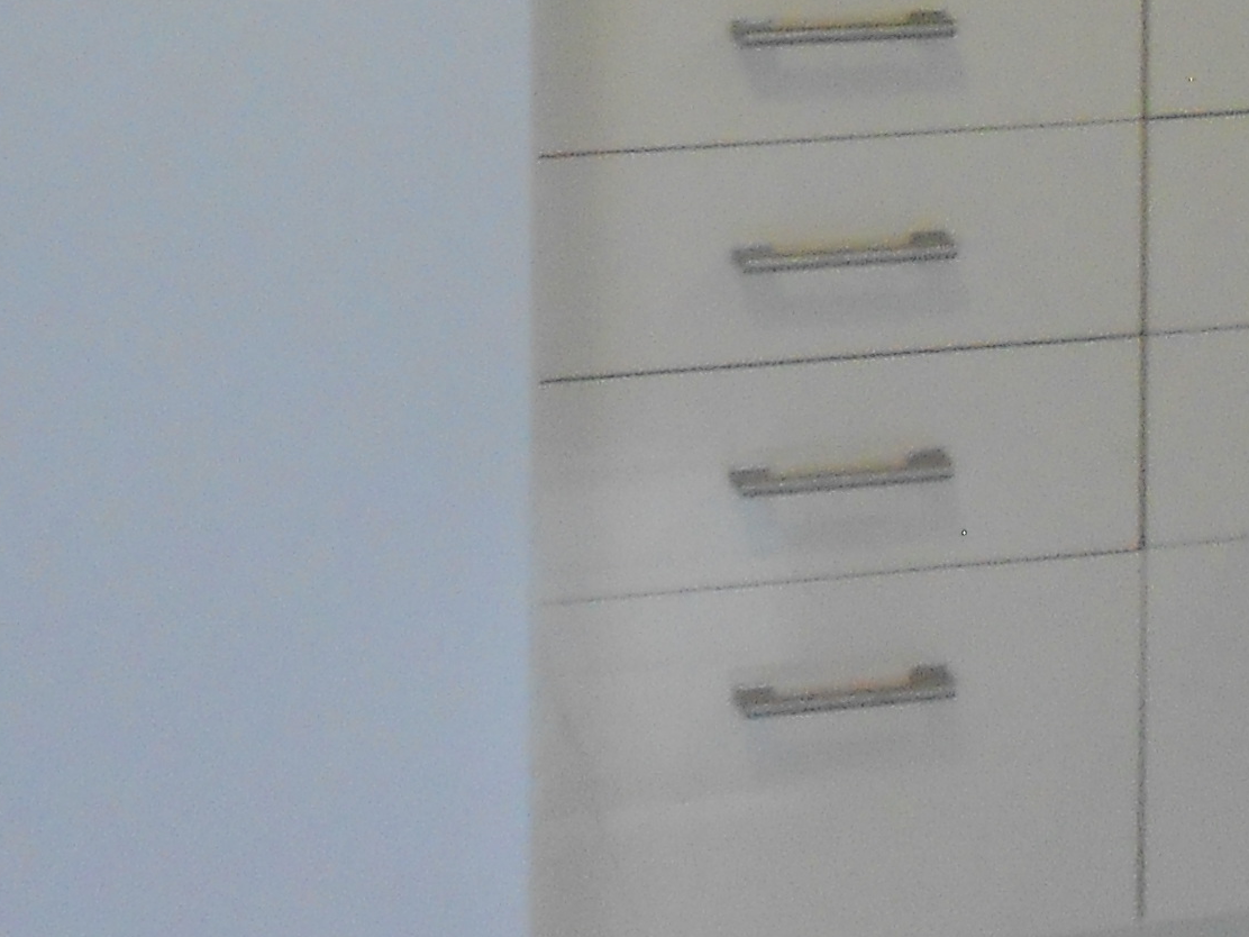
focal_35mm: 101
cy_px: -584
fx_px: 3644
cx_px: 1003
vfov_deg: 13.5
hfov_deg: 19.3
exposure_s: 1/30
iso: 250
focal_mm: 4.6
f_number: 3.2
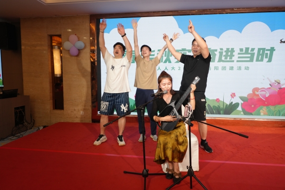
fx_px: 190
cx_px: 142
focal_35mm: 24
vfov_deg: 53.1
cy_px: 95
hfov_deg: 73.7
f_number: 11
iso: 2000
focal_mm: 24
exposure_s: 1/125
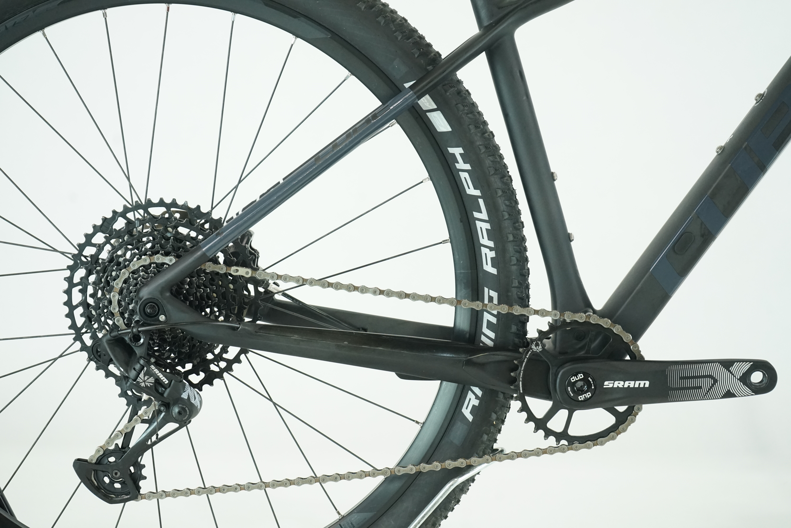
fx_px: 1538
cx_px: 396
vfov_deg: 19.5
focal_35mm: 70
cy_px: 264
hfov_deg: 28.8
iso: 2500
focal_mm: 70
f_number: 6.3
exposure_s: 1/200
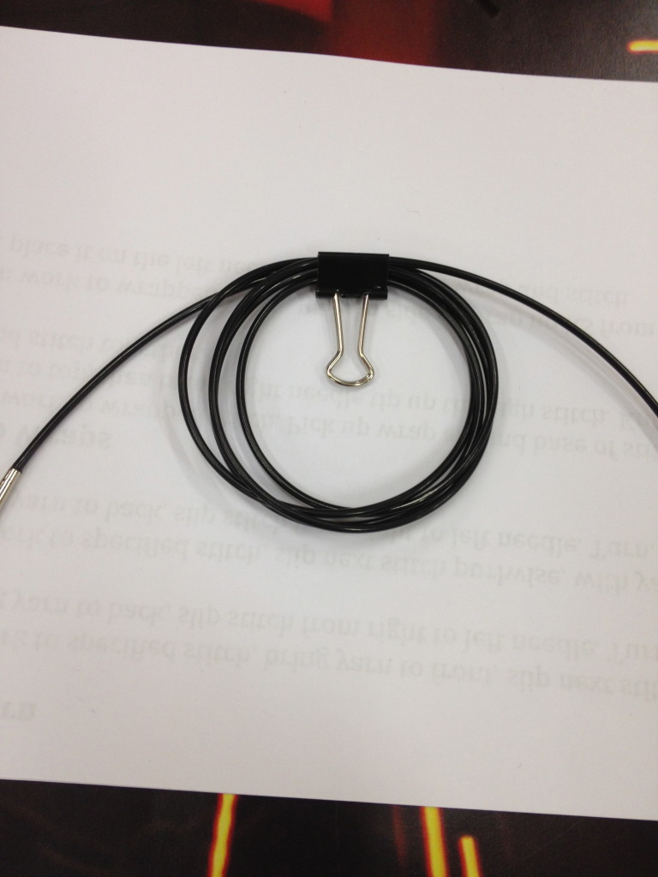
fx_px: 887
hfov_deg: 40.7
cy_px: 438
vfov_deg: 52.6
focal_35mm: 35
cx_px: 329
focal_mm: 4.28
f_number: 2.4
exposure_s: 1/40
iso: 64
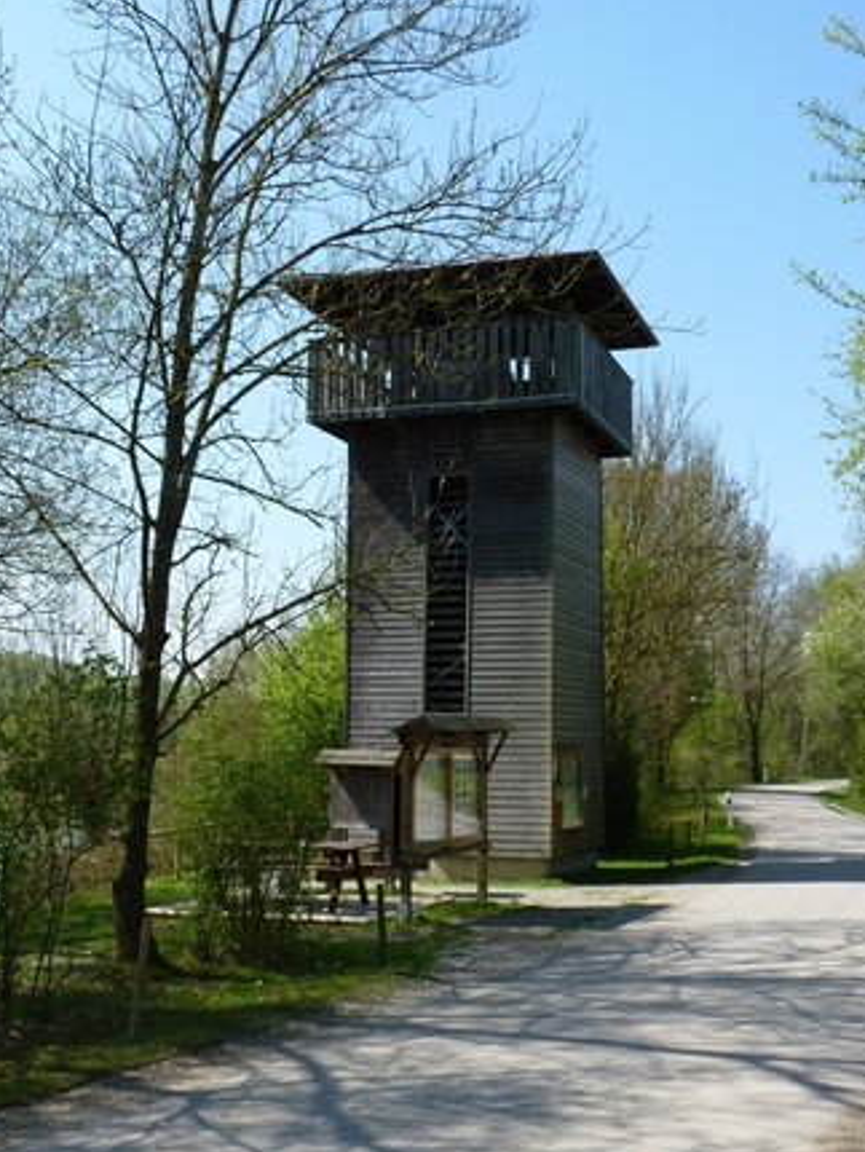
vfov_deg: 42.9
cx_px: 426
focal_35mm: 44
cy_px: 579
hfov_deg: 32.9
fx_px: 1465
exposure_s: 1/250
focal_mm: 7.6
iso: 80
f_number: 5
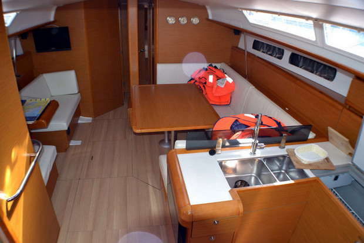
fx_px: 334
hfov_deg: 57.2
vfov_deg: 40.1
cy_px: 122
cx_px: 182
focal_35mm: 33
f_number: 3.8
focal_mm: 22
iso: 100
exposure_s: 1/40
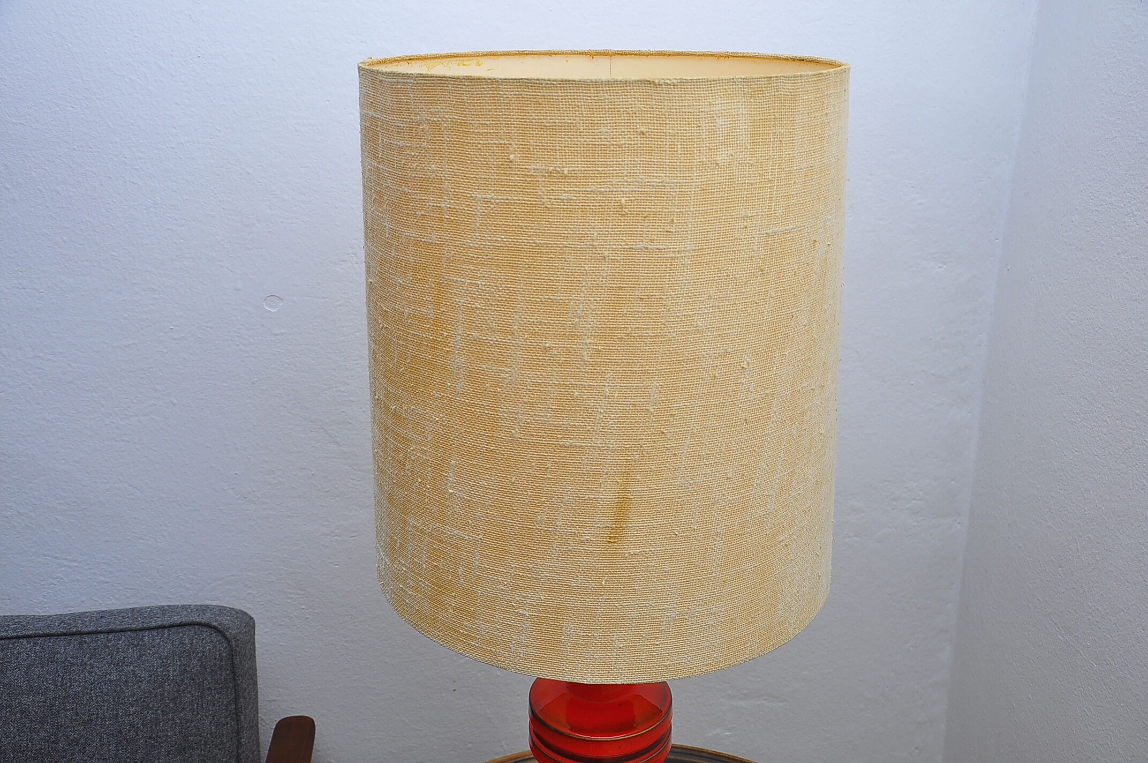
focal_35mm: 36
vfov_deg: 36.8
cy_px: 382
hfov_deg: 53.2
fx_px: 1147
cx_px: 574
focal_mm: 24
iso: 400
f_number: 5.6
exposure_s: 1/200
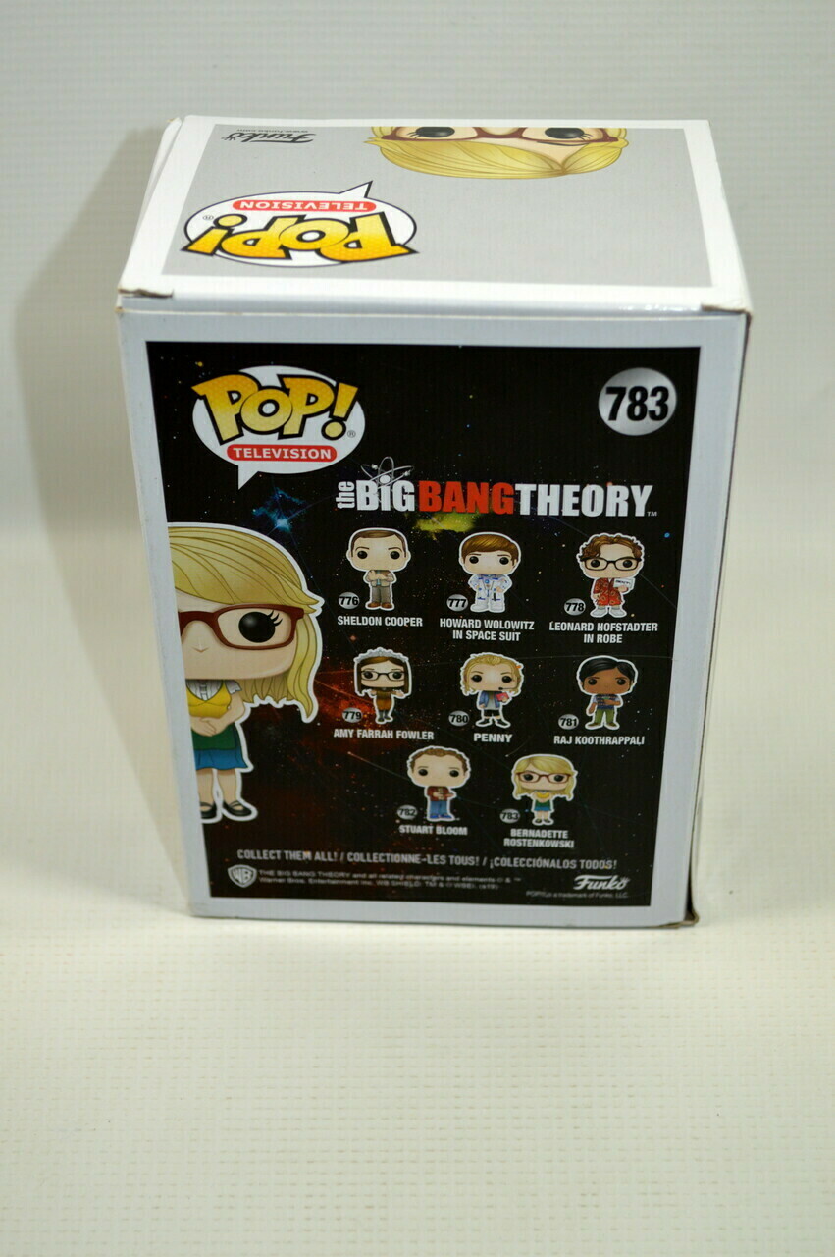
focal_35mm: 52
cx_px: 418
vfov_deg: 37.9
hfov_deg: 25.7
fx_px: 1830
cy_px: 628
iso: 400
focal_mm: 35
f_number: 5
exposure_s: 1/125
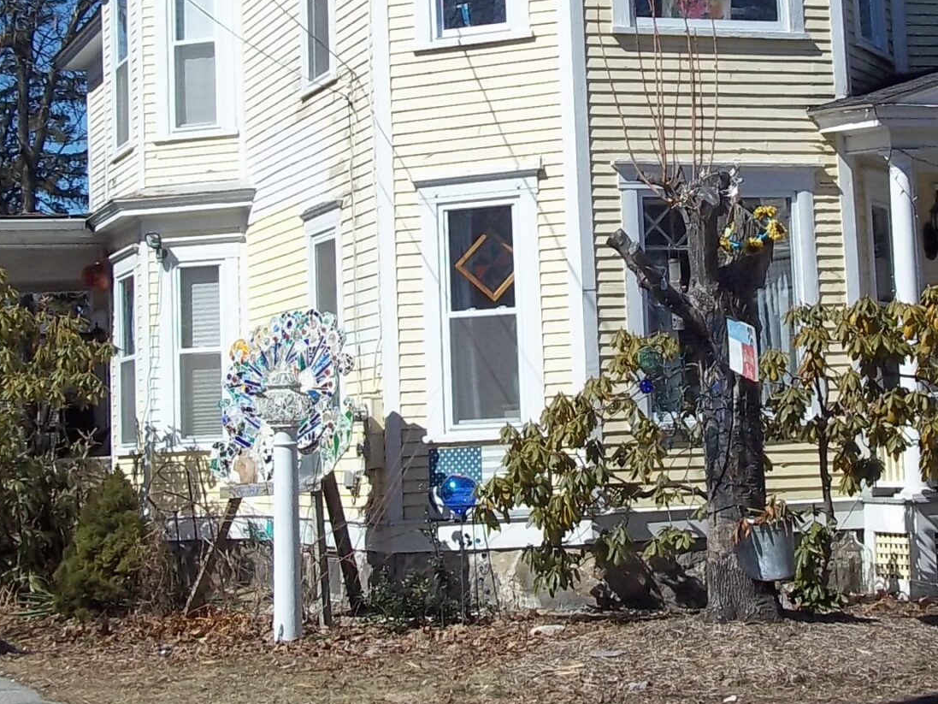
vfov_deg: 17.4
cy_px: 106
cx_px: 575
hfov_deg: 23.2
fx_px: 2276
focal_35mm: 84
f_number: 8
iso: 80
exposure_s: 1/320
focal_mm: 6.5
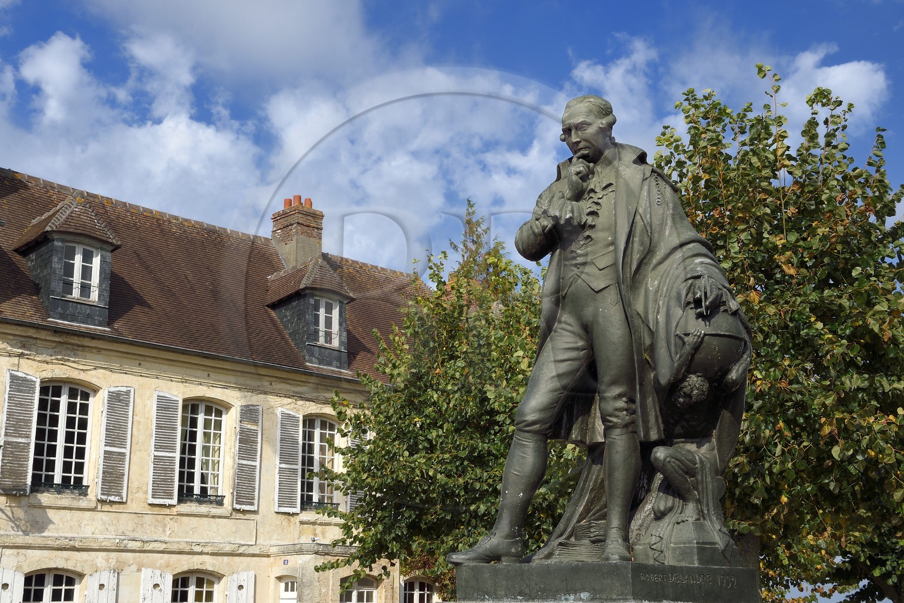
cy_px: 302
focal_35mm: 45
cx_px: 452
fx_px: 1130
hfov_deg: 43.6
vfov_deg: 29.9
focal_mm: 45
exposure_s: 1/320
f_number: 14
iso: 400
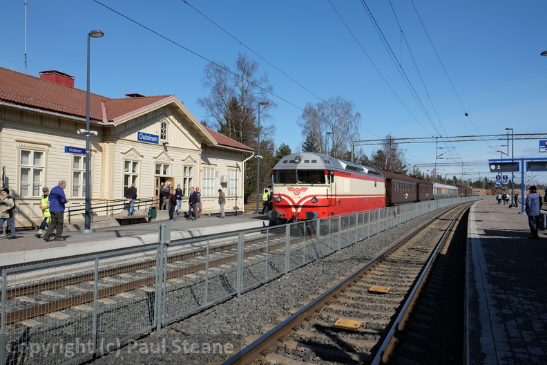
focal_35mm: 29
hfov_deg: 63.7
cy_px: 182
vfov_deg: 45.0
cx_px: 274
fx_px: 441
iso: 200
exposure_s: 1/350
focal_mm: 19.6
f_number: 9
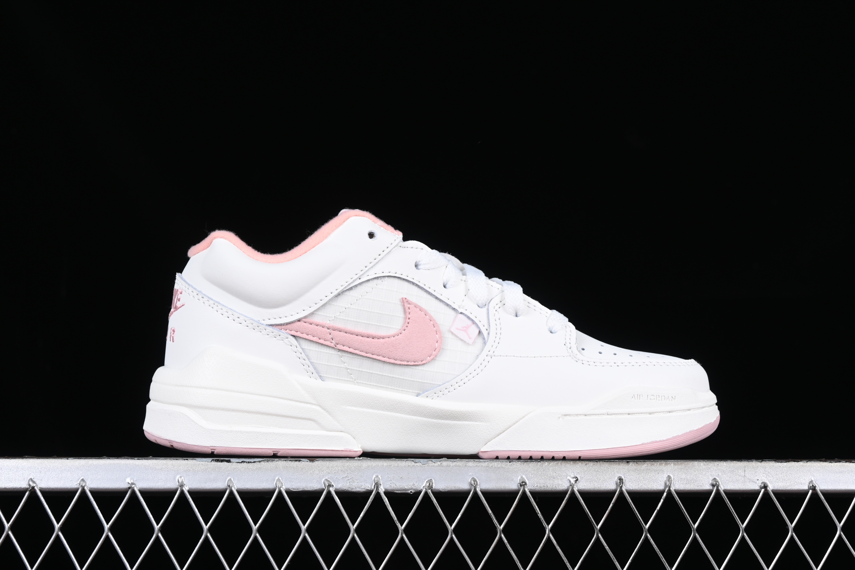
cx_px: 428
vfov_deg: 18.2
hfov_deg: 27.0
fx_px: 1781
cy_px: 285
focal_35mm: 75
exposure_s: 1/100
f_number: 8
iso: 160
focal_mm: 50
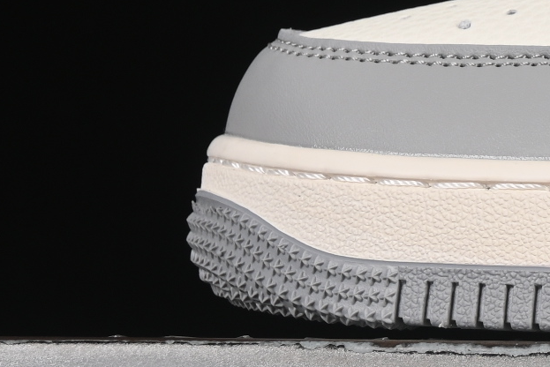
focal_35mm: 335
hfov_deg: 6.0
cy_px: -164
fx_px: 5120
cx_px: 1050
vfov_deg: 4.1
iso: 160
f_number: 8
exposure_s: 1/80
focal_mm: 50
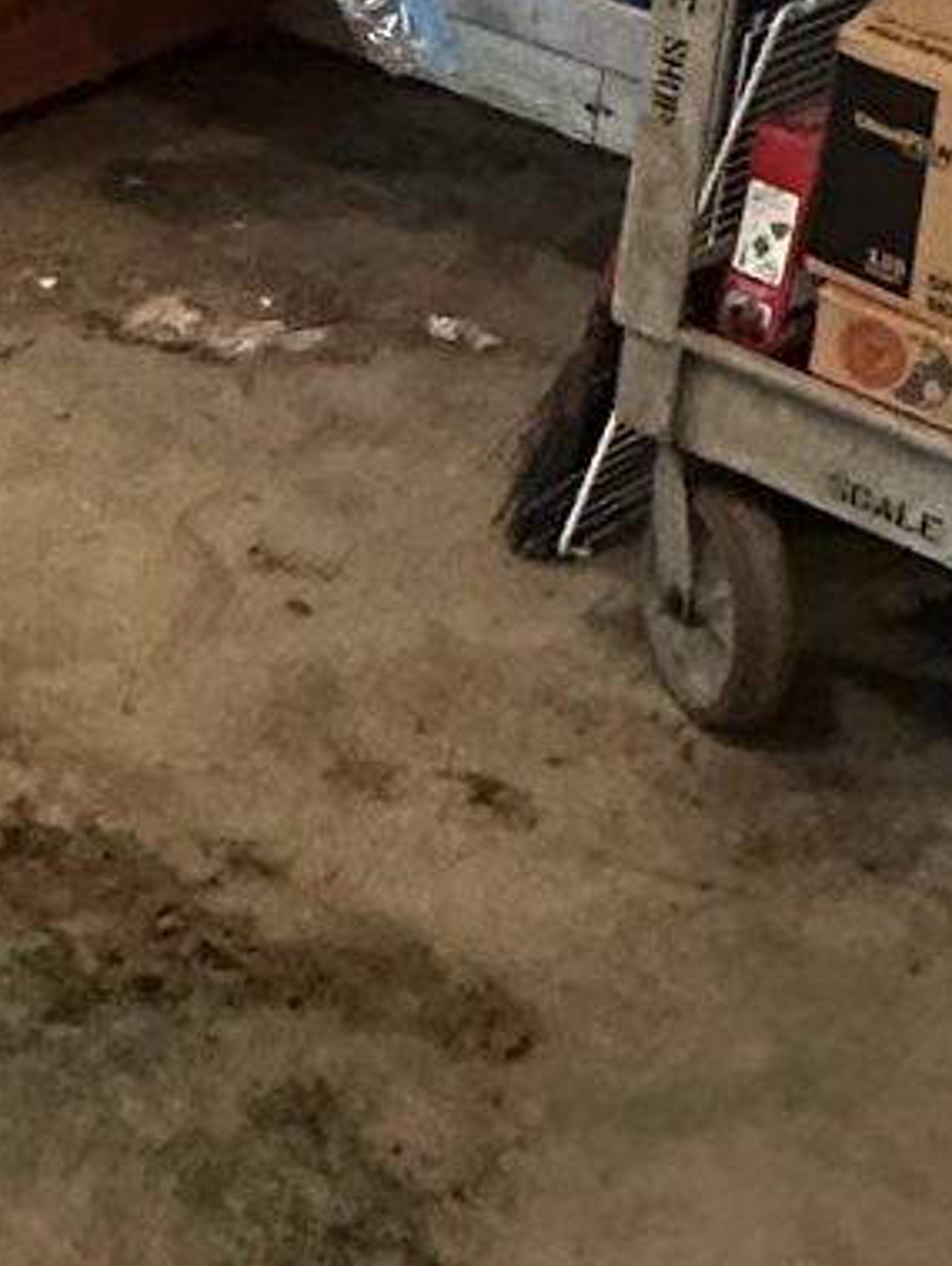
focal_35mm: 85
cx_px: -394
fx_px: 3112
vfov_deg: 22.3
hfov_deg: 16.2
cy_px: 70
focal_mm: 2.22
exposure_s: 1/60
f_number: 2.2
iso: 640
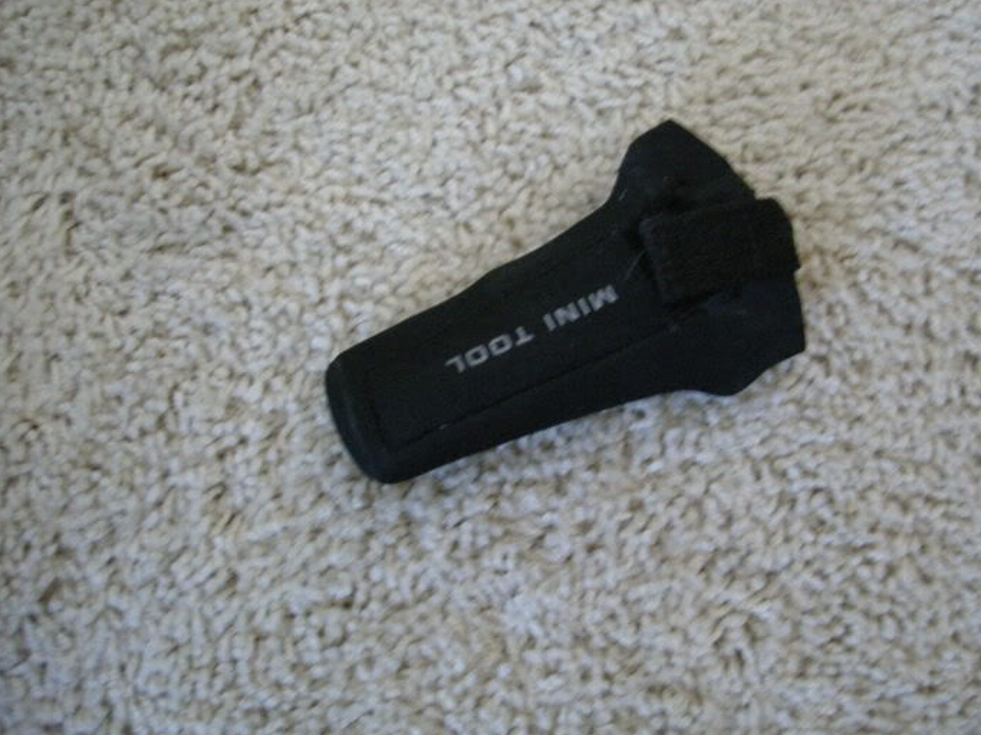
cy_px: 320
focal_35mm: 41
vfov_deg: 35.1
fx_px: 1162
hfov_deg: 45.7
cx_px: 559
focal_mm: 5.7
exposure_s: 1/8
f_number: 2.8
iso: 456
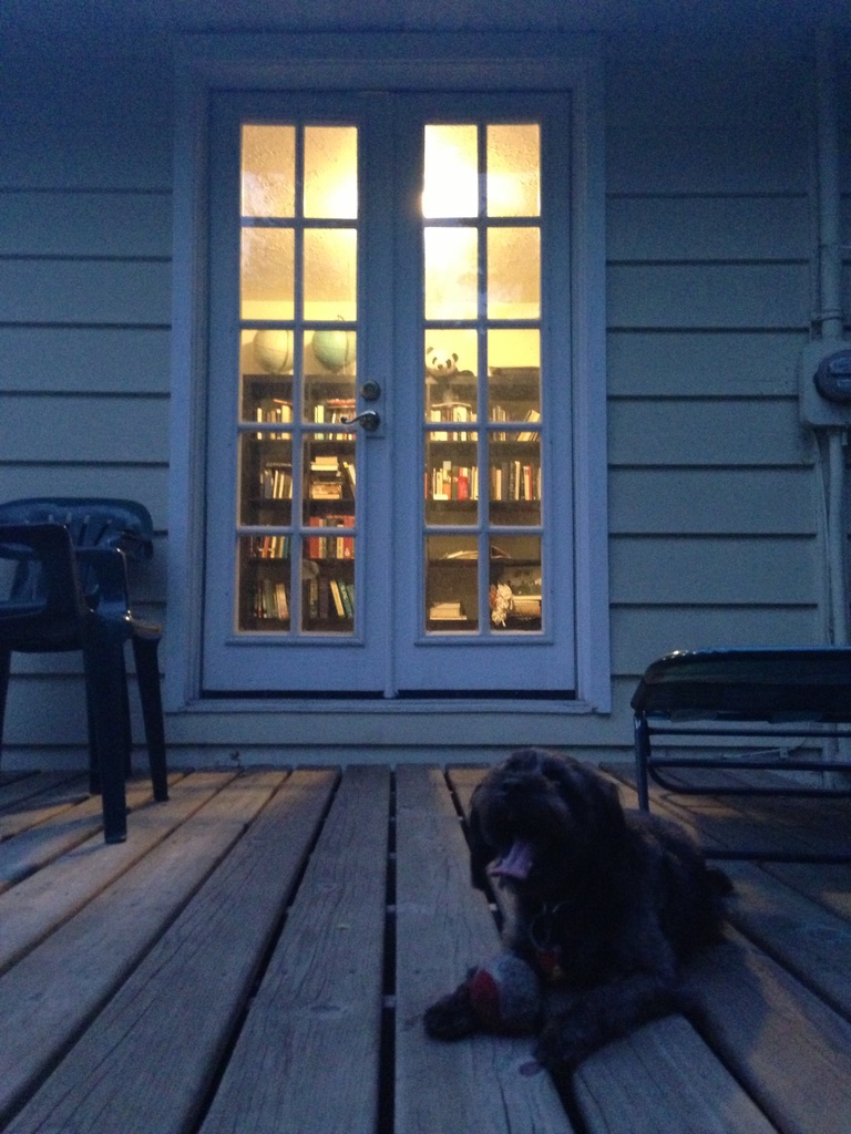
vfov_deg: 55.4
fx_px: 1082
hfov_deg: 42.9
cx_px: 426
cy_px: 567
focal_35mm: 33
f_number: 2.4
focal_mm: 4.13
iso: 800
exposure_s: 1/15
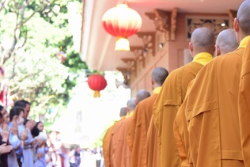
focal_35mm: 103
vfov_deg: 13.3
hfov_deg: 19.7
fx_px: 716
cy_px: 116
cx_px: 169
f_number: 4
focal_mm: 50
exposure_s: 1/100
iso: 160
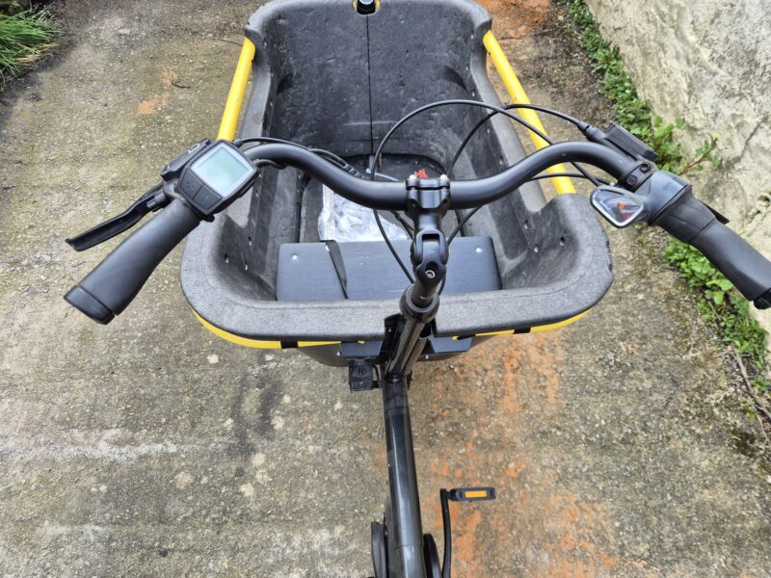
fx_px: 512
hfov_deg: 73.9
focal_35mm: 23
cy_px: 289
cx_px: 386
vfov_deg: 58.9
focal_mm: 5.4
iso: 25
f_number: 1.8
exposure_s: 1/258
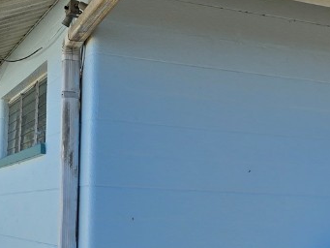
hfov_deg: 28.2
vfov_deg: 21.1
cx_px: 165
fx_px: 658
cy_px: 196
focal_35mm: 69
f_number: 1.7
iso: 12
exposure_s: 1/717
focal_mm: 6.3
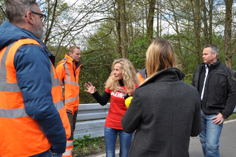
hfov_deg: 51.3
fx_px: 246
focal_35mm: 38
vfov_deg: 35.4
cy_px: 78
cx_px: 118
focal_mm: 25
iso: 200
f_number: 7.1
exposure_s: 1/200
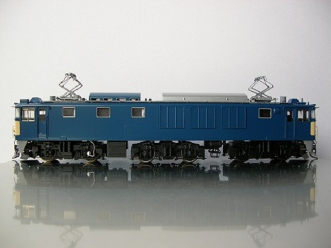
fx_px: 334
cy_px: 124
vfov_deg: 40.6
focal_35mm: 35
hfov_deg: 52.7
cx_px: 166
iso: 50
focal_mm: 5.8
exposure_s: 1/40.8
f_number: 2.8
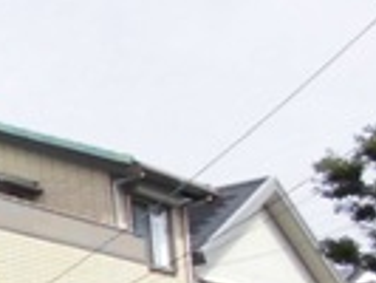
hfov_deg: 13.4
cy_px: 408
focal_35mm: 117
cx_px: -458
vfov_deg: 12.2
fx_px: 1272
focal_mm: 4.6
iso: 100
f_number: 3.5
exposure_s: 1/640
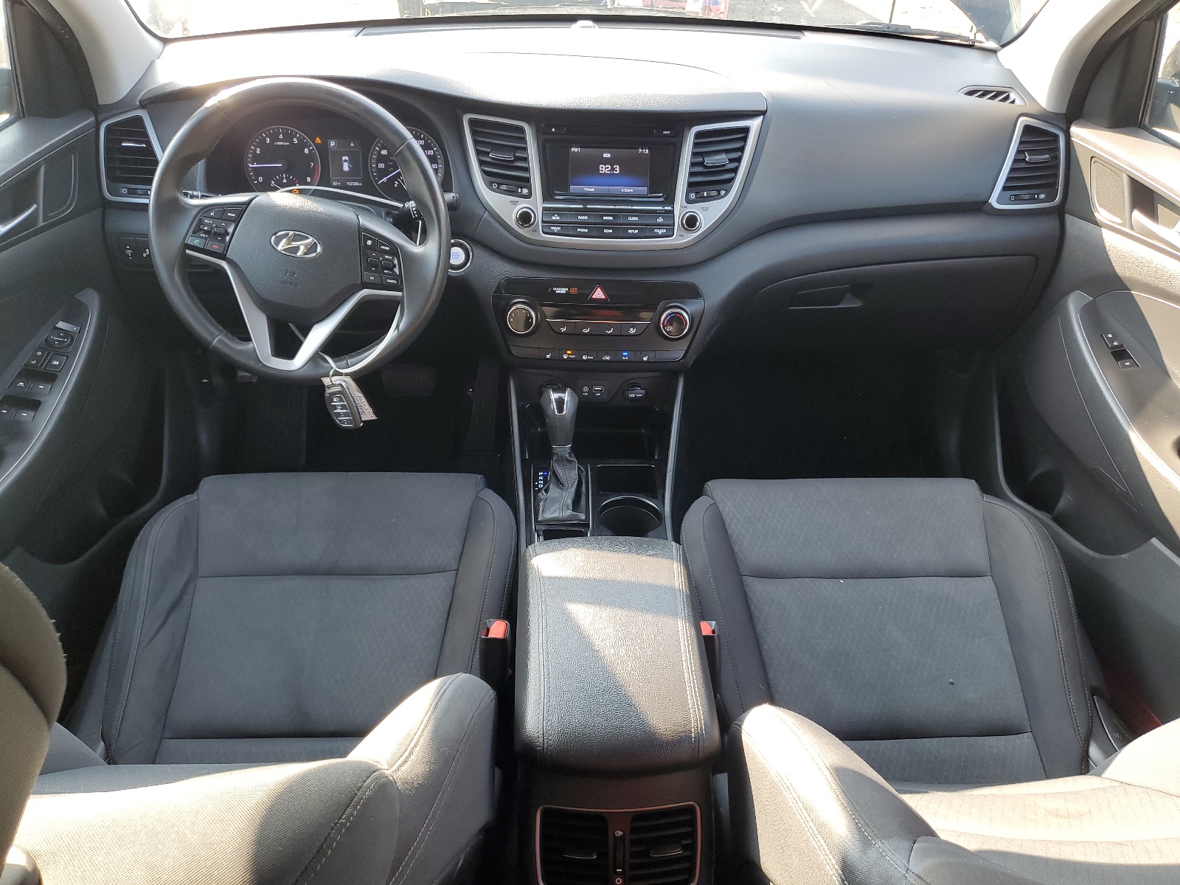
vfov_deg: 53.1
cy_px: 442
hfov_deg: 67.3
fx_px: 886
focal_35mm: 26
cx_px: 590
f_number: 1.5
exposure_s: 1/120
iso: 68
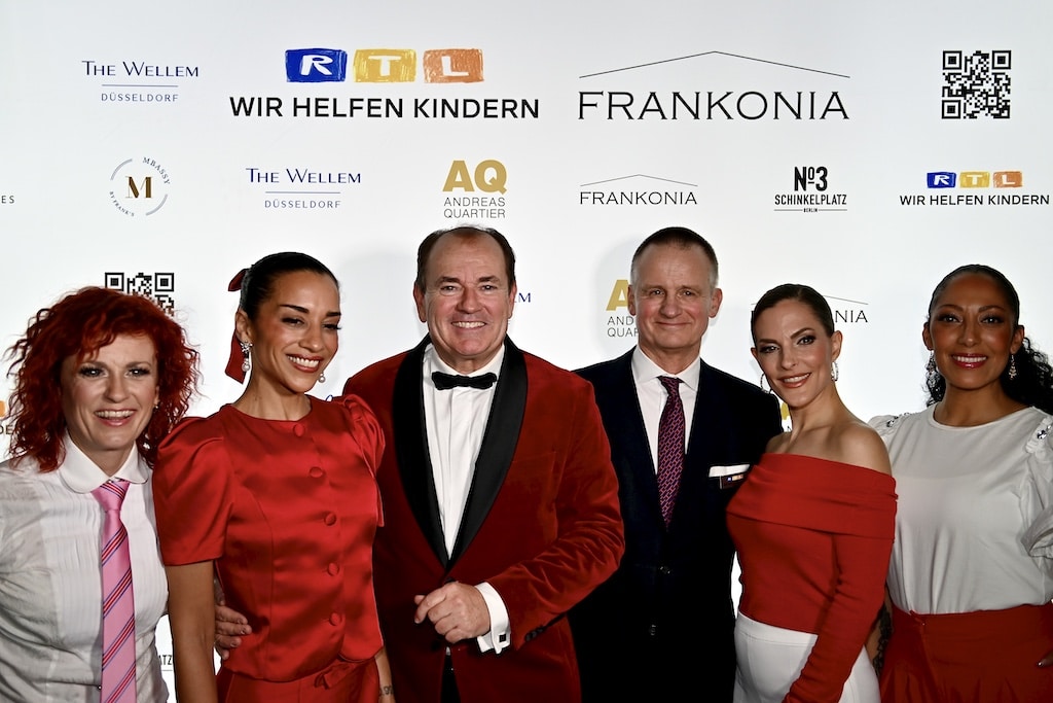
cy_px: 352
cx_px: 526
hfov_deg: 53.1
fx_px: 1053
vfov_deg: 36.9
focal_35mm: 36
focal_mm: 36
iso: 220
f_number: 2.8
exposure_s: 1/100
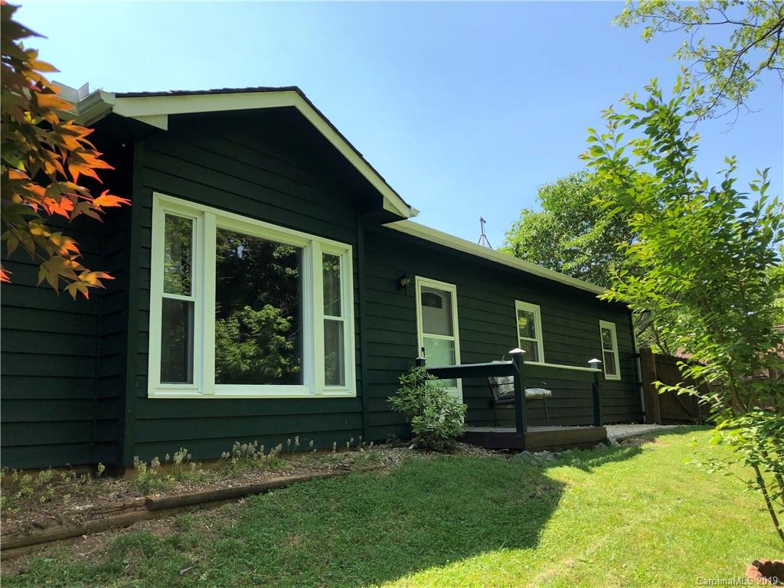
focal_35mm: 28
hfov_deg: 63.4
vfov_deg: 49.7
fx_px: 634
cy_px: 294
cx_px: 392
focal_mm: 4
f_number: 1.8
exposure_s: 1/867
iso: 20
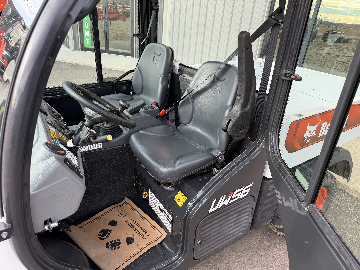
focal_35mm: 24
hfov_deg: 71.6
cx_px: 180
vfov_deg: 56.8
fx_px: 250
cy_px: 135
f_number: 1.78
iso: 100
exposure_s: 1/539
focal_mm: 6.76
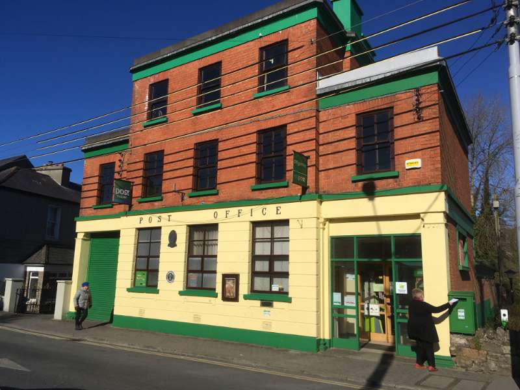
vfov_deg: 48.2
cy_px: 195
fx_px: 436
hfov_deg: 61.7
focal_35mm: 29
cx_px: 260
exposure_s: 1/3663
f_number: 2.2
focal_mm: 4.15
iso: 25
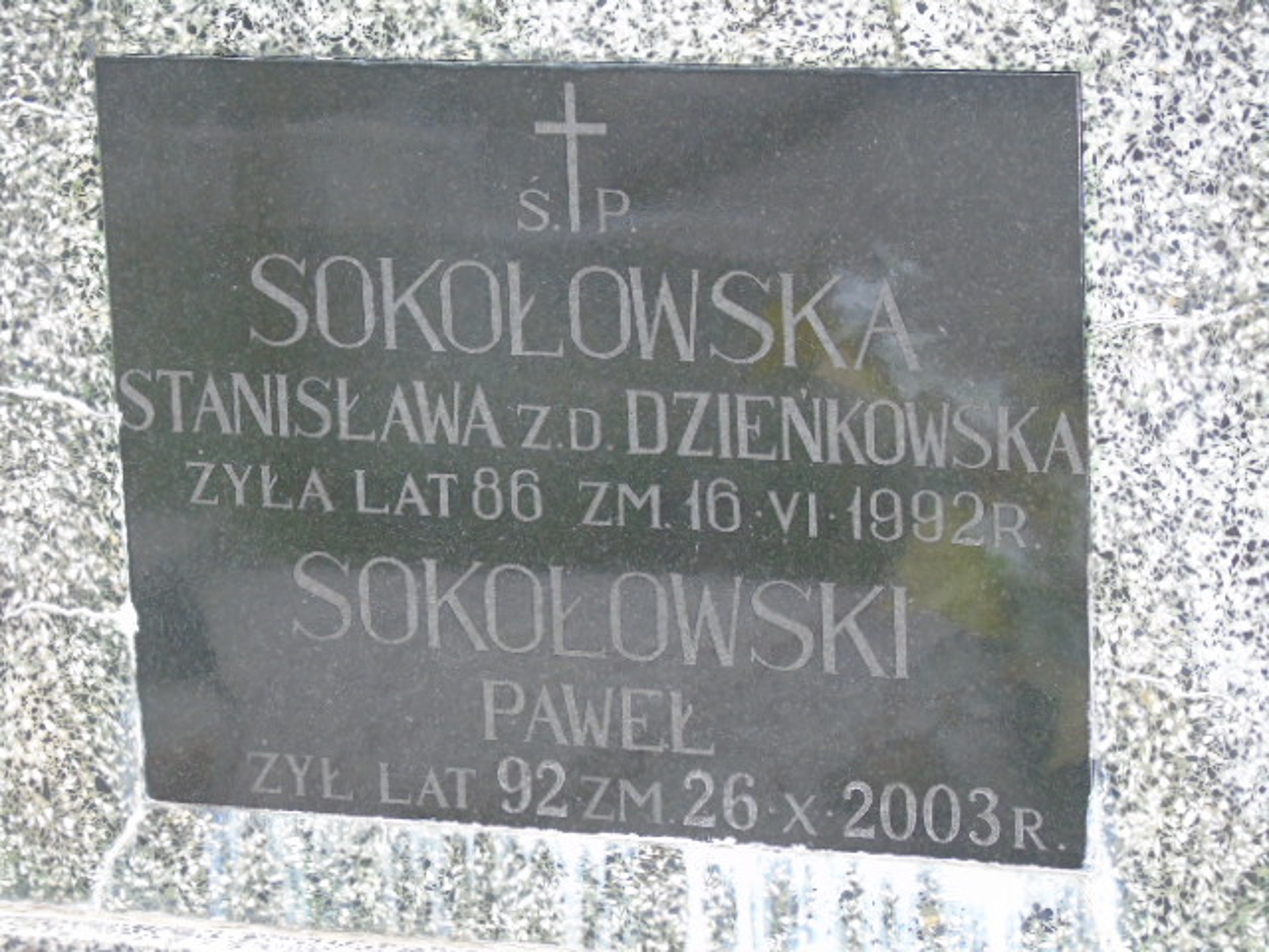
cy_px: 476
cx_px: 634
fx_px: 5206
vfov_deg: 10.4
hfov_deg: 13.9
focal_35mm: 142
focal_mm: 25
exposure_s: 1/80
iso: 400
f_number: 4.7
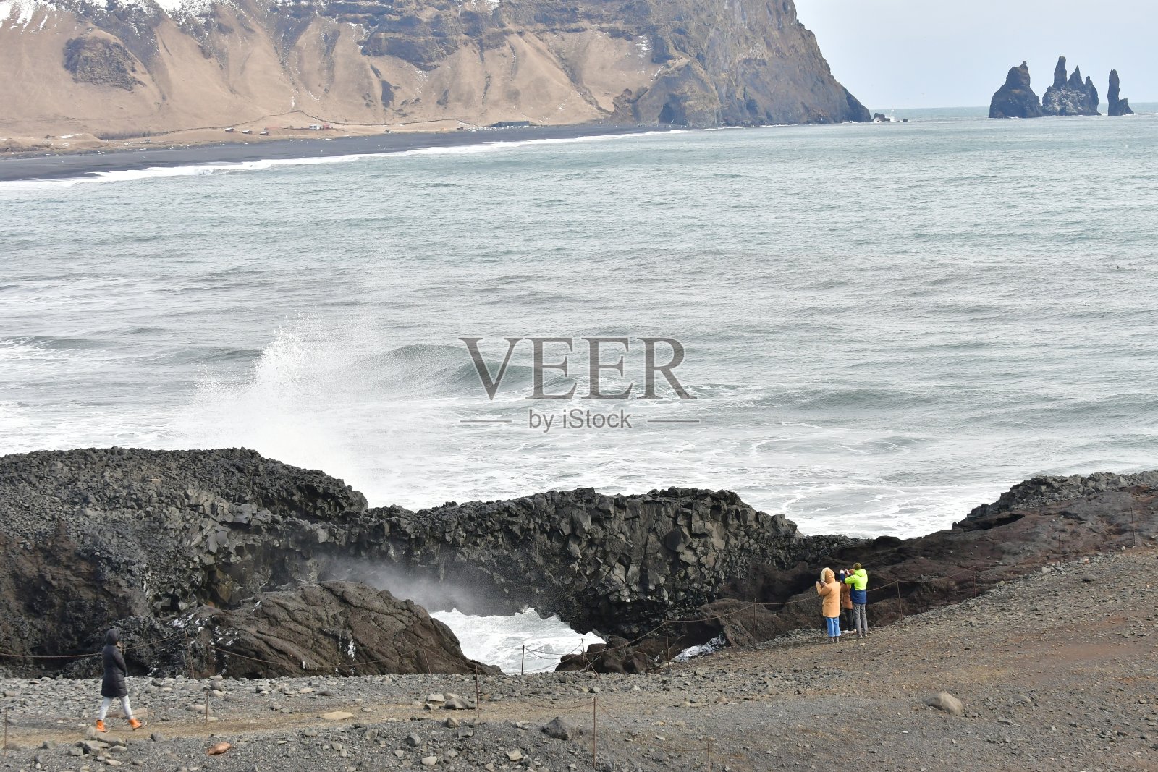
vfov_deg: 13.0
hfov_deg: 19.5
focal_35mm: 105
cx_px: 579
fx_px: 3378
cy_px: 386
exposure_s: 1/1600
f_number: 5
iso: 500
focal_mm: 70
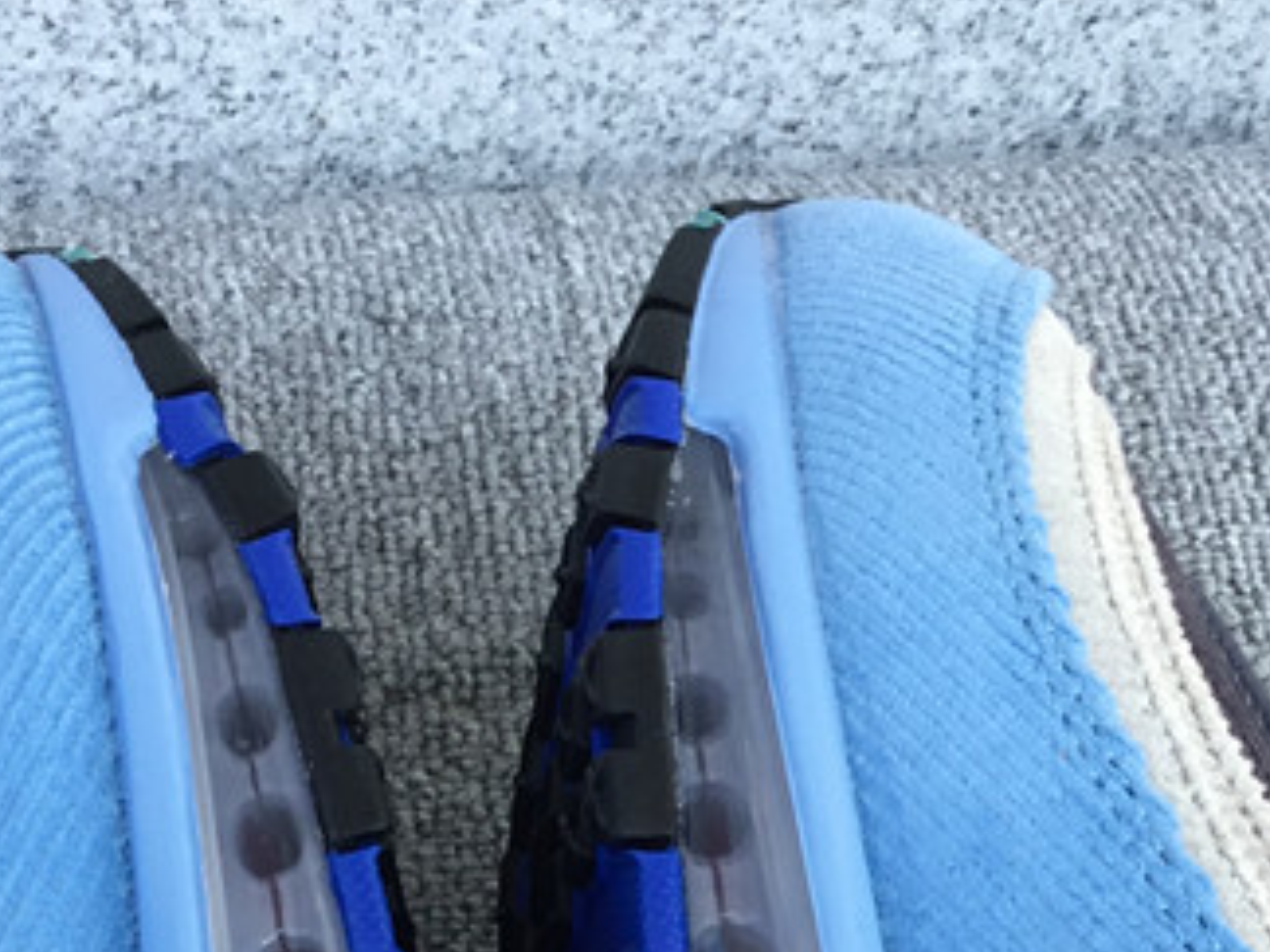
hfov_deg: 22.7
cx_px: 486
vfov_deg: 16.4
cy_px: 1154
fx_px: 3155
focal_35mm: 86
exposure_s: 1/242
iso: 25
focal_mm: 3.3
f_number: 2.4
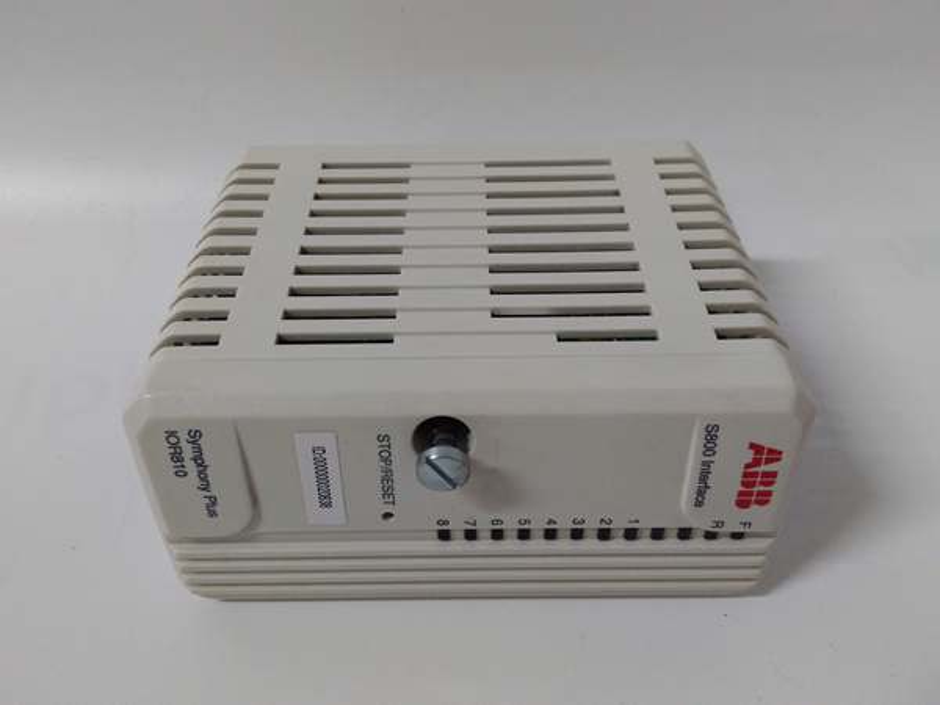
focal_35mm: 27
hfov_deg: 65.3
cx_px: 470
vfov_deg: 51.4
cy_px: 352
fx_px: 733
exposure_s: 1/33
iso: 341
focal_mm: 3.79
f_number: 2
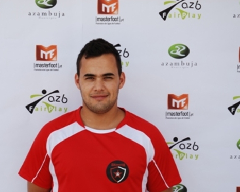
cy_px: 99
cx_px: 100
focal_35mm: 69
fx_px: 490
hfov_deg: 27.5
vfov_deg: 22.2
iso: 100
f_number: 6.3
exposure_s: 1/160
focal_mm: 38
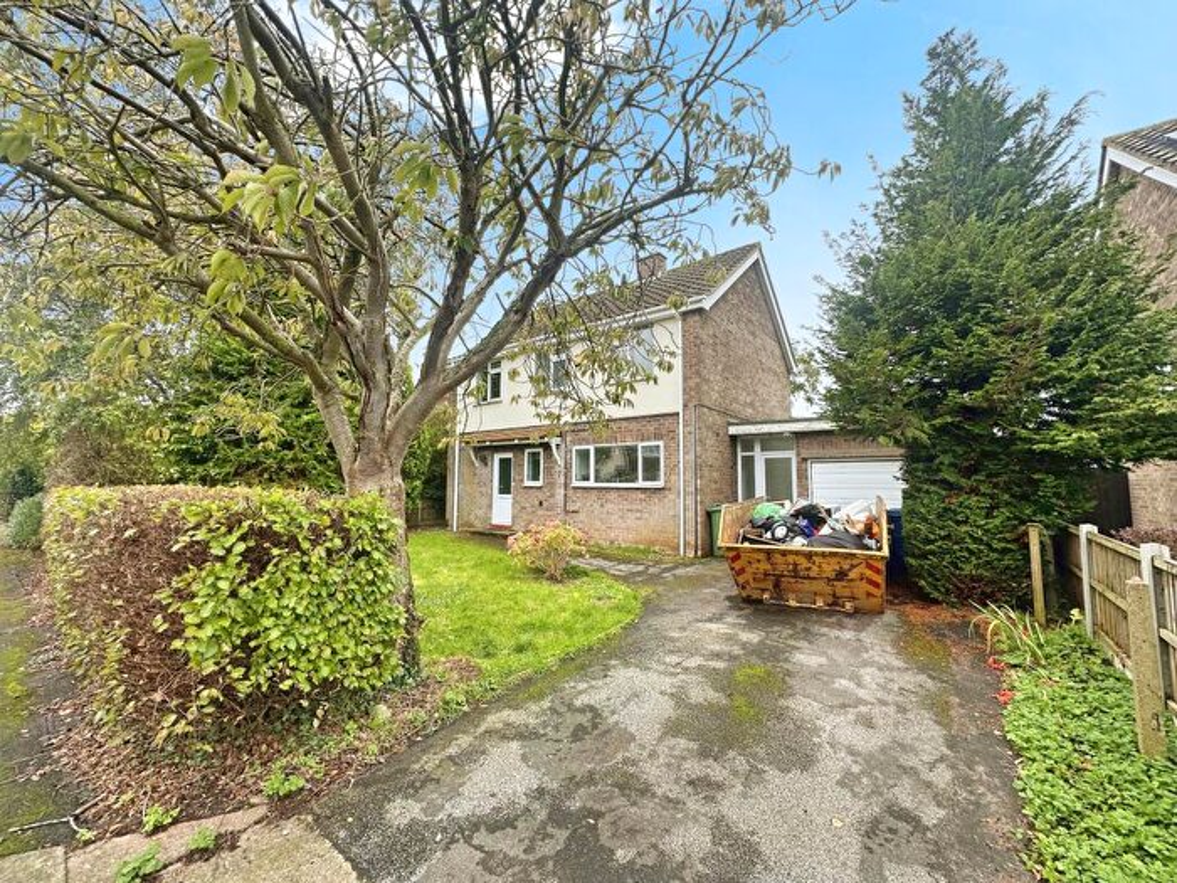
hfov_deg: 102.1
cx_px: 588
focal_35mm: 14
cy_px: 442
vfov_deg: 85.7
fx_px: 476
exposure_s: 1/347
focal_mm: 2.22
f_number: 2.2
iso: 40
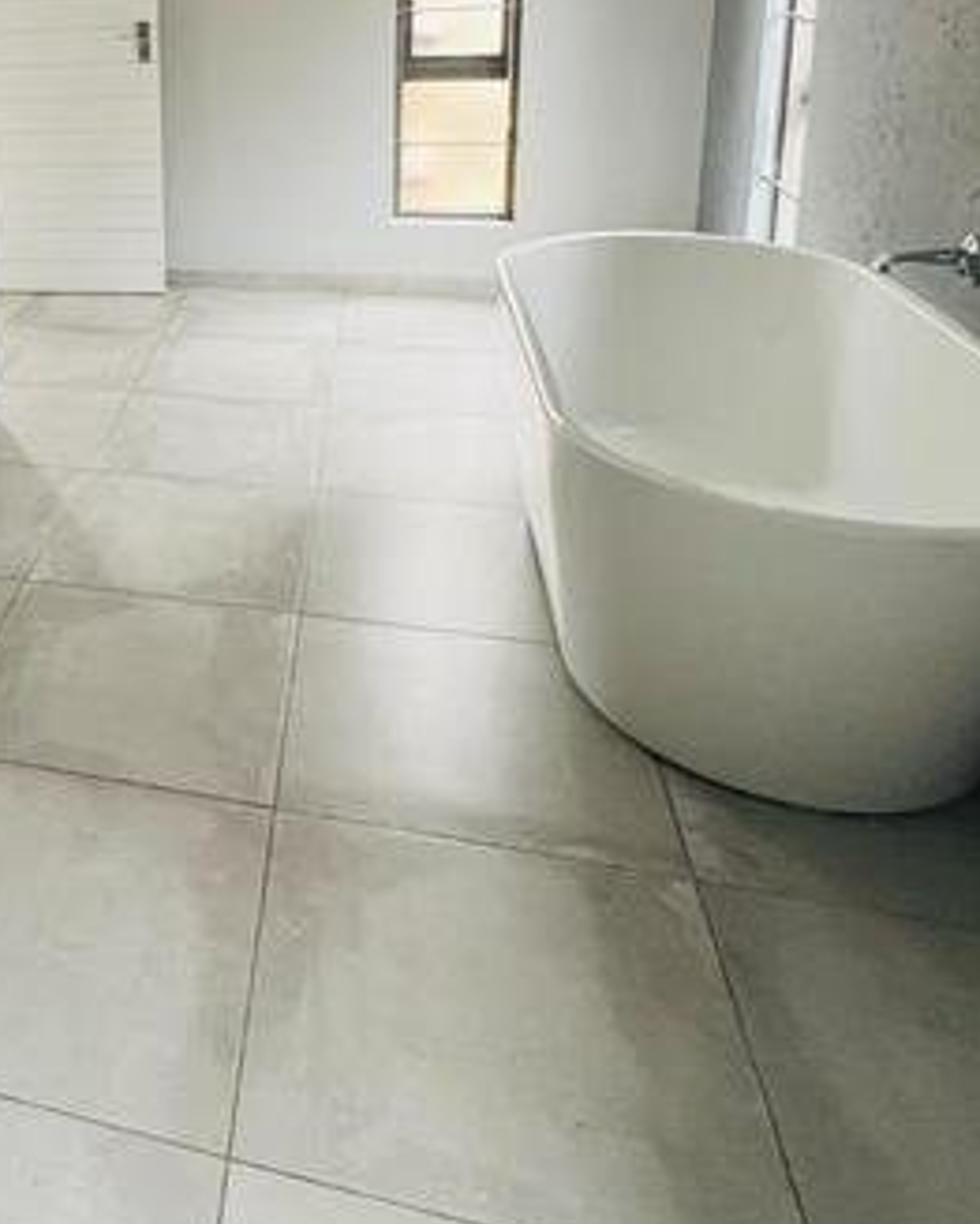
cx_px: -22
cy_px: 213
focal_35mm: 31
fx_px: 1123
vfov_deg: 52.7
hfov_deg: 40.6
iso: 250
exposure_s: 1/60
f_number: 1.8
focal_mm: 1.57
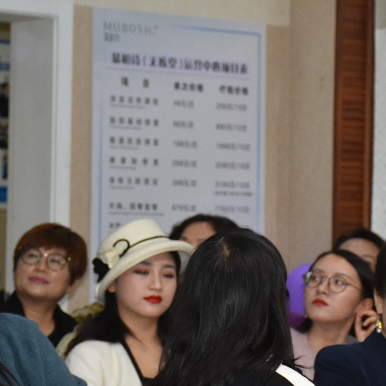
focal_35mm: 160
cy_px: 184
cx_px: 195
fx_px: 2019
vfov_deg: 10.9
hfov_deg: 10.9
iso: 450
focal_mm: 52
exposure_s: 1/60
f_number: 4.8
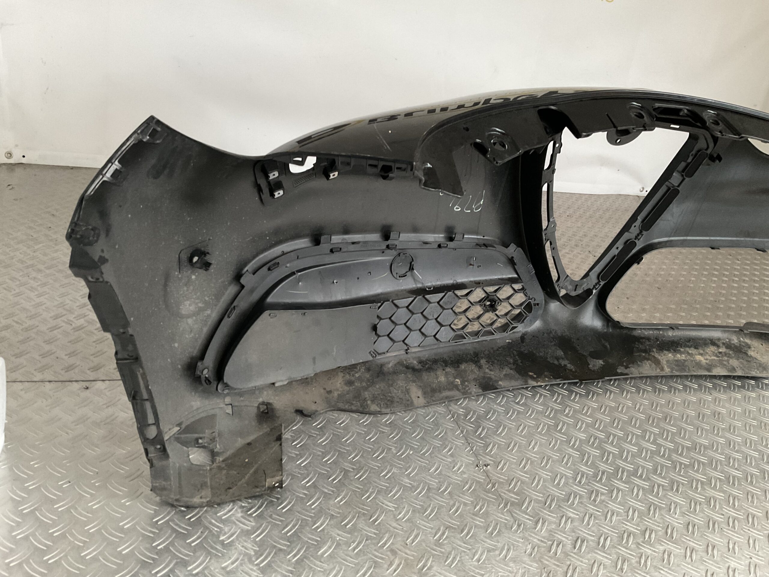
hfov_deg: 61.7
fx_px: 644
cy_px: 288
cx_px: 384
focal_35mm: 29
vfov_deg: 48.2
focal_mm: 3
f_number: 1.8
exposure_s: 1/25
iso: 250
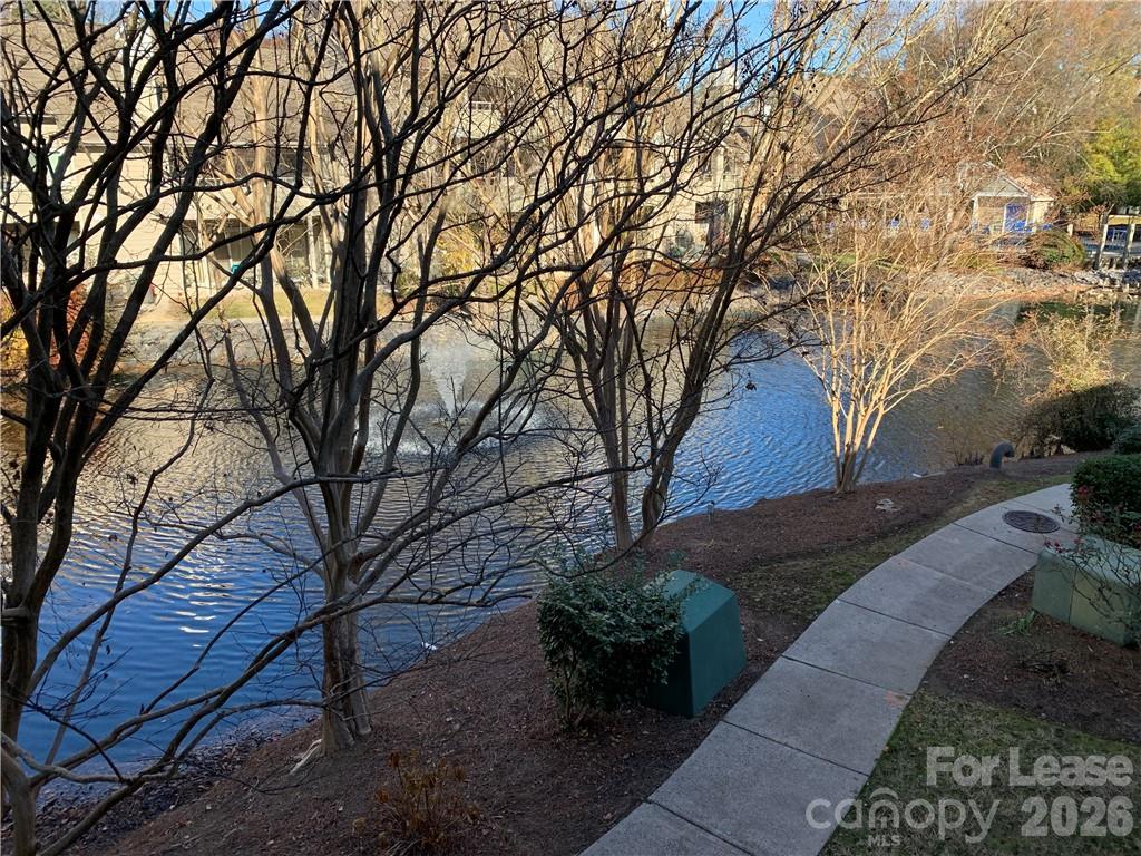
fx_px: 857
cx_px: 570
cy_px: 428
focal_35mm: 26
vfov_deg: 53.1
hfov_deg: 67.3
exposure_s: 1/523
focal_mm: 4.25
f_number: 1.8
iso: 25
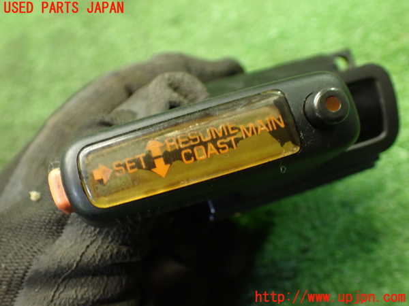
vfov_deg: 37.7
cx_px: 204
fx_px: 449
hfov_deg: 49.0
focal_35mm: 38
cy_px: 153
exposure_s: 1/40
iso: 800
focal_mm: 6.83
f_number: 2.7
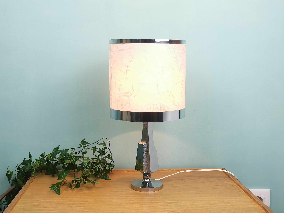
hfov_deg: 41.2
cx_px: 142
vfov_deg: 31.5
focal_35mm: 46
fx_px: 377
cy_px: 106
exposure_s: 1/100
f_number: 1.8
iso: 50
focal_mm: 5.58
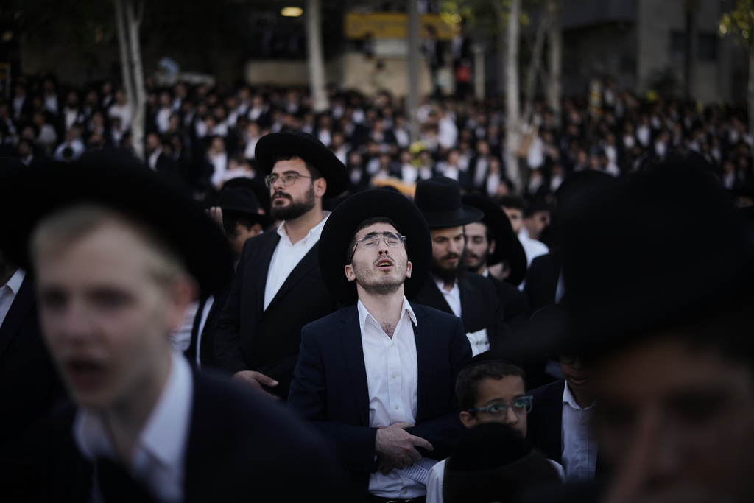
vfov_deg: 27.0
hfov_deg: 39.6
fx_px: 1047
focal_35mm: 50
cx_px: 377
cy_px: 252
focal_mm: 50
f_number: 1.4
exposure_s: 1/1250
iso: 100
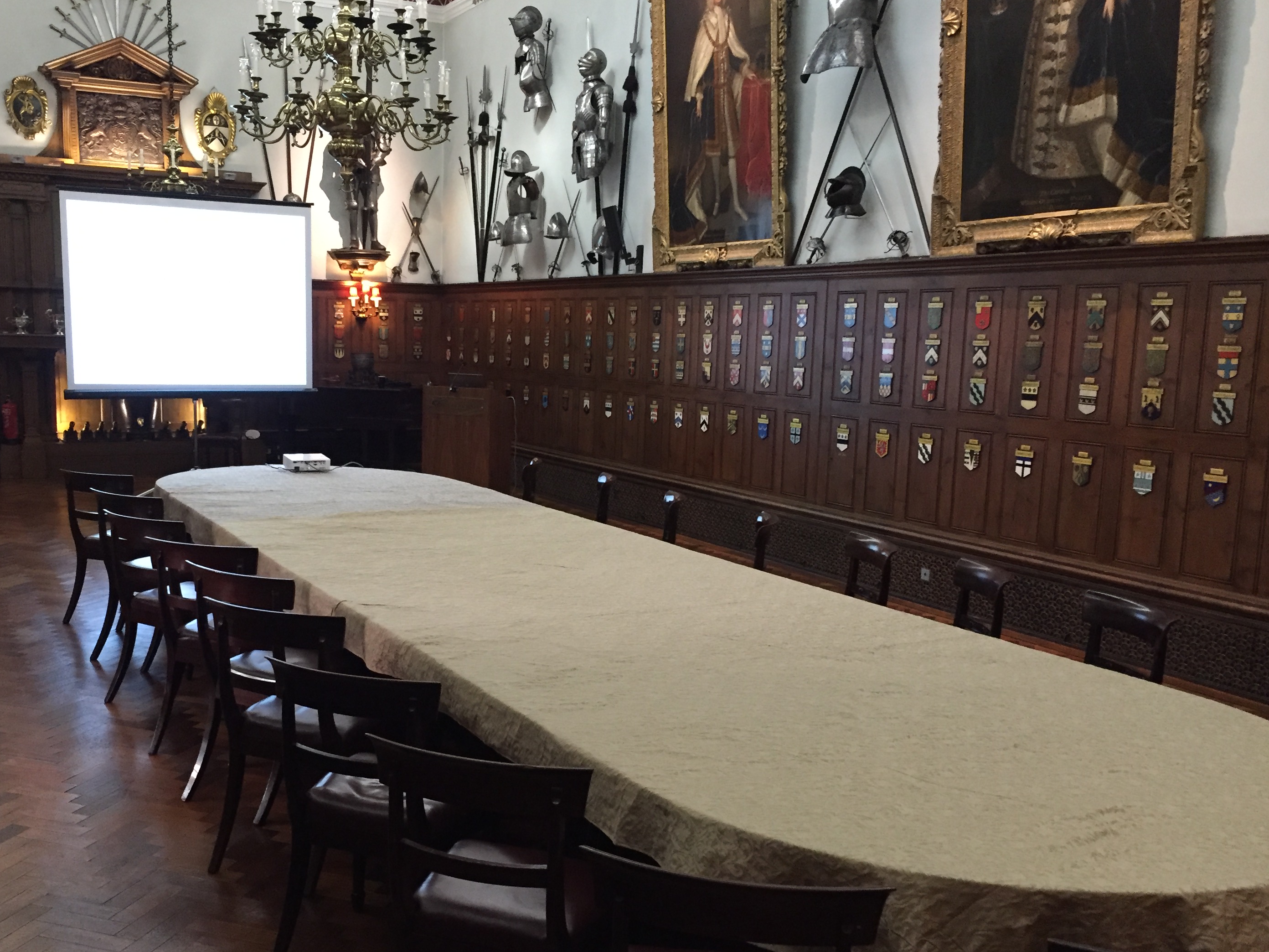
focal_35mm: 34
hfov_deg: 53.7
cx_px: 533
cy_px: 537
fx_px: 1246
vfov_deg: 41.7
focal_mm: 4.15
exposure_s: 1/17
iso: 250
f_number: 2.2
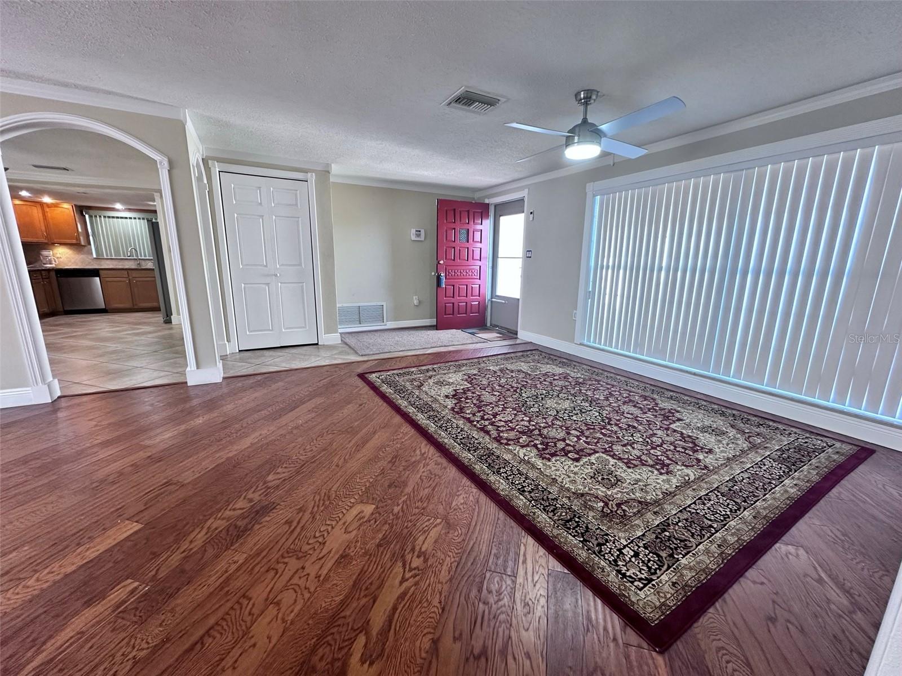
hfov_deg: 102.1
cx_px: 451
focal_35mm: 14
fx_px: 365
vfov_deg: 85.7
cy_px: 338
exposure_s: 1/60
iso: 160
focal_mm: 2.22
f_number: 2.2
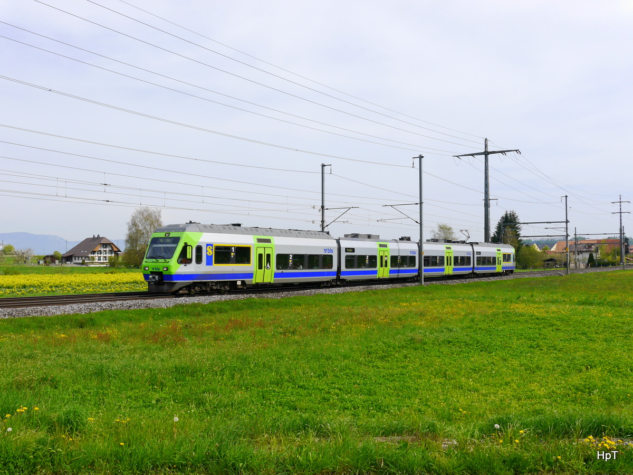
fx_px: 658
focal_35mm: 36
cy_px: 238
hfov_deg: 51.4
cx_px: 316
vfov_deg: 39.7
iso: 160
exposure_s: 1/400
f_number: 8
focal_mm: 18
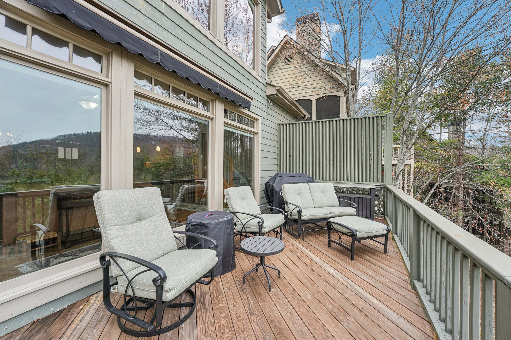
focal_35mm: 14
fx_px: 199
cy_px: 170
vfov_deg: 81.2
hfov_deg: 104.3
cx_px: 256
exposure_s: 1/80
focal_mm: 14
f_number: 8
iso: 320
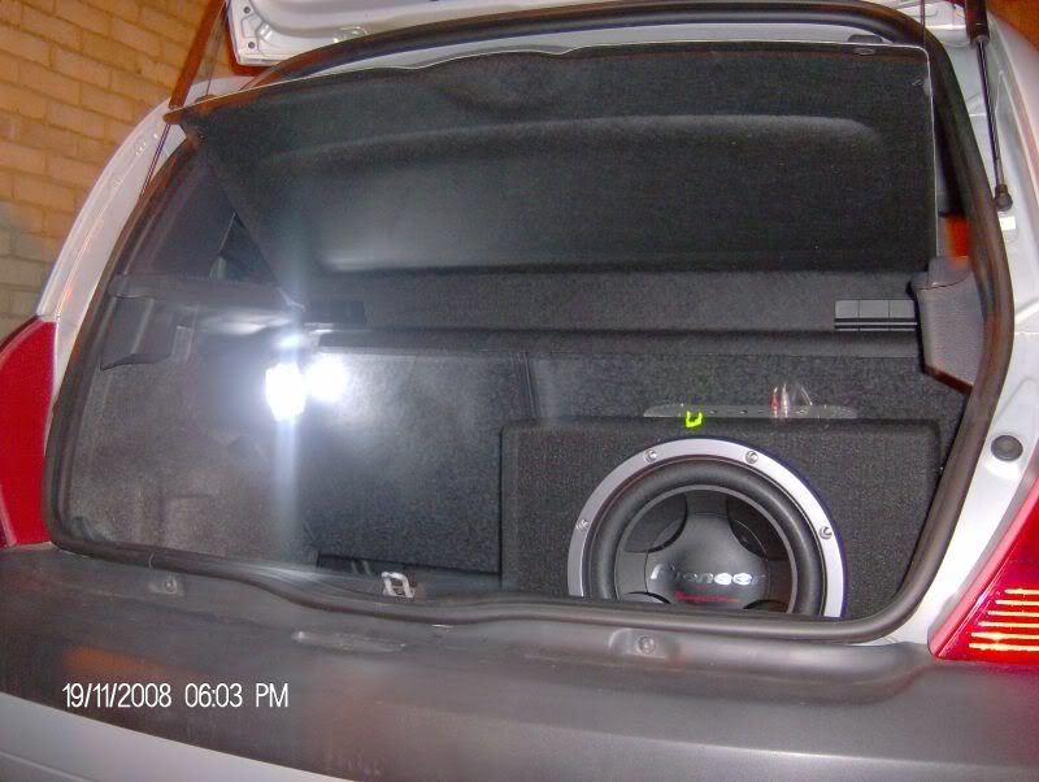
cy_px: 391
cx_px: 520
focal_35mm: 36
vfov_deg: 39.7
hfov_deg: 51.3
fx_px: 1082
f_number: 2.8
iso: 200
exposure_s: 2
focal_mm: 6
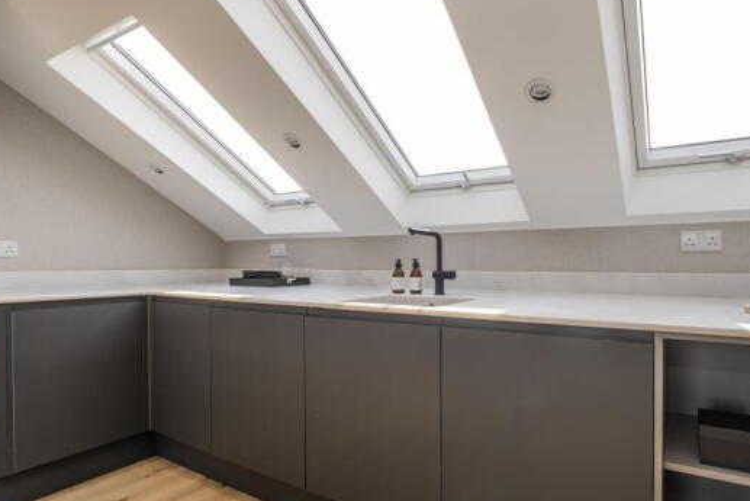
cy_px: 272
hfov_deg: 86.2
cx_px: 434
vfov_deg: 64.5
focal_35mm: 19
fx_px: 396
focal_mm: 10
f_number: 8
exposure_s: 1/60
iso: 250
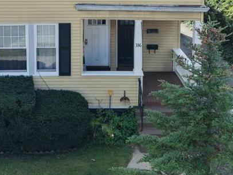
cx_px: 87
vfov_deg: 24.0
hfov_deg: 33.6
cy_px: -17
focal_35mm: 57
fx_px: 384
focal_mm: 8.67
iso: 400
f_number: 1.8
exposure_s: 1/250
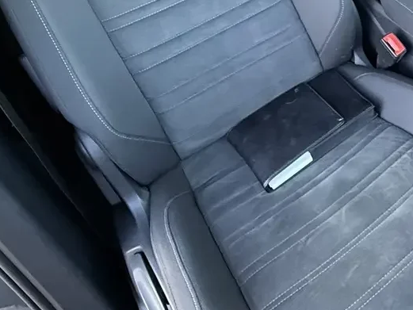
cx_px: 423
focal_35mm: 43
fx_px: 513
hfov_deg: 38.4
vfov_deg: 31.3
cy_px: 6
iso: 500
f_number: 2.2
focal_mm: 2.22
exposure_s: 1/60
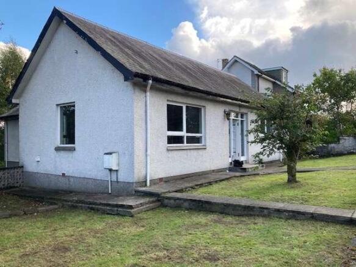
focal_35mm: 28
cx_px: 178
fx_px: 288
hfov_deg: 63.5
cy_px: 134
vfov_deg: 49.7
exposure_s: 1/235
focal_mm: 3.99
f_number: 1.8
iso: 20
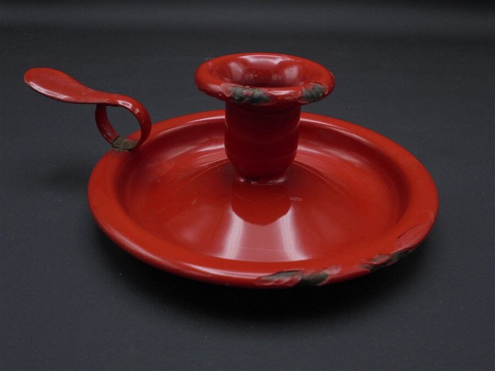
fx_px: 486
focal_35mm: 34
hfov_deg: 54.0
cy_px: 186
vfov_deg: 41.8
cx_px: 248
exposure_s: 1/30
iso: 100
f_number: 4
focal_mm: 6.1
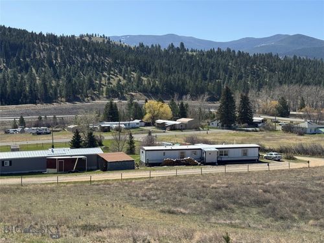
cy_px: 122
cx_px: 162
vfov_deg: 30.3
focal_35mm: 48
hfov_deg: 39.7
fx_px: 449
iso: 64
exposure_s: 1/3425
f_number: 1.78
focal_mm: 6.76
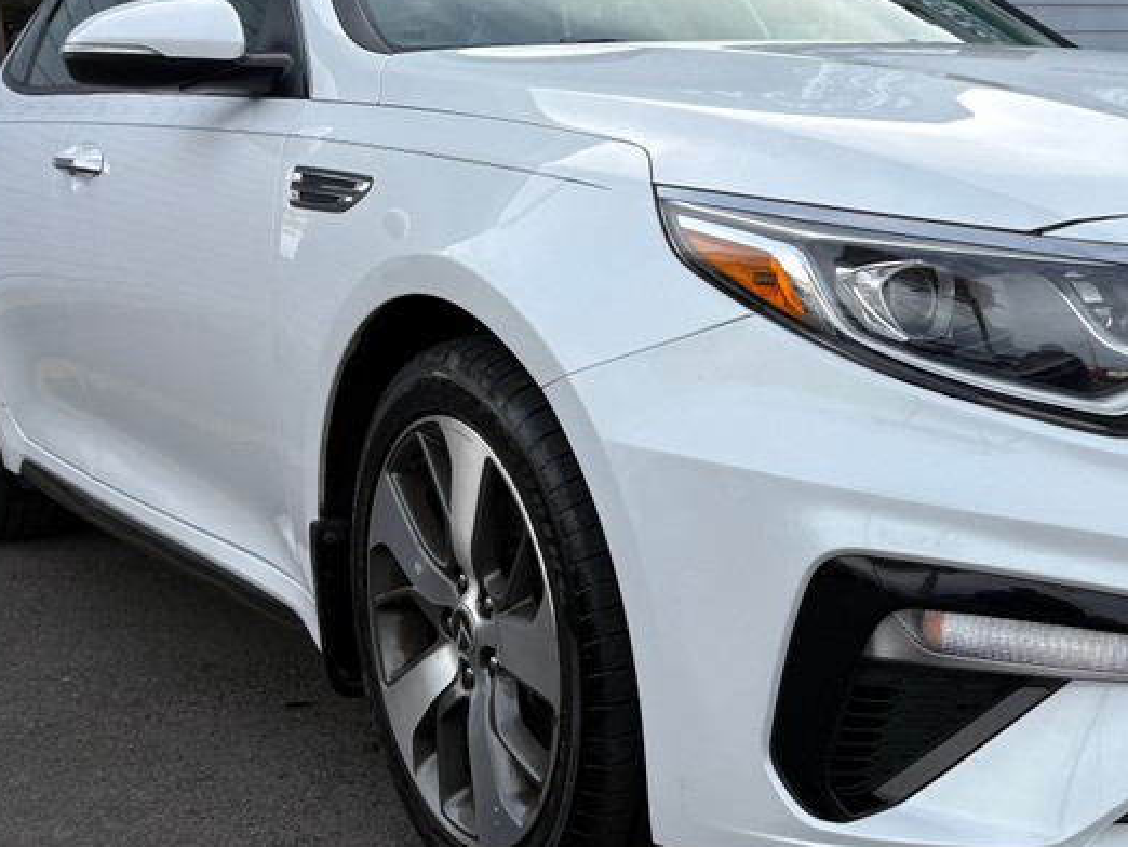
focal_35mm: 51
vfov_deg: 28.6
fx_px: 1663
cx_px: 871
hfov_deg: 36.4
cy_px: 385
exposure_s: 1/1311
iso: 50
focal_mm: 5.96
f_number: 1.6
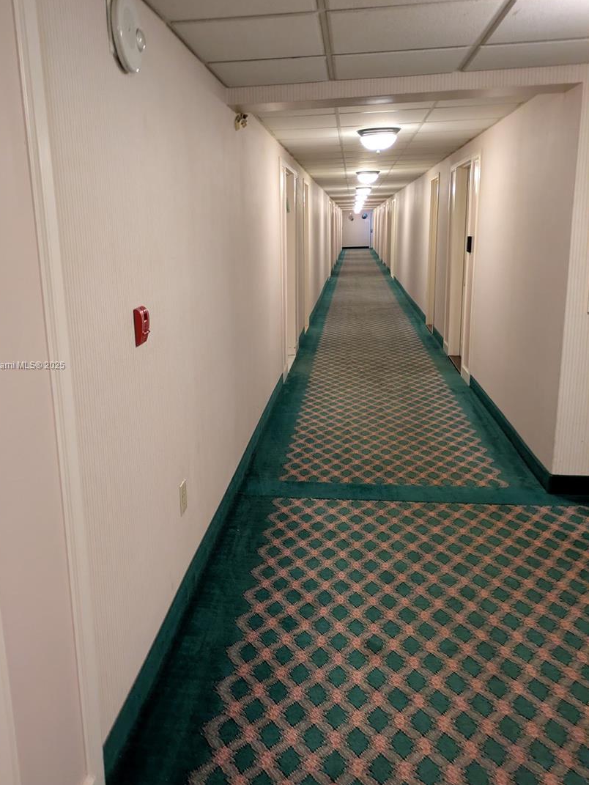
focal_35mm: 28
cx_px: 260
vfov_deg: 63.4
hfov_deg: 49.7
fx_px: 635
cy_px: 366
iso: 513
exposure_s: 1/24
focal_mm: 5.43
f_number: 1.89
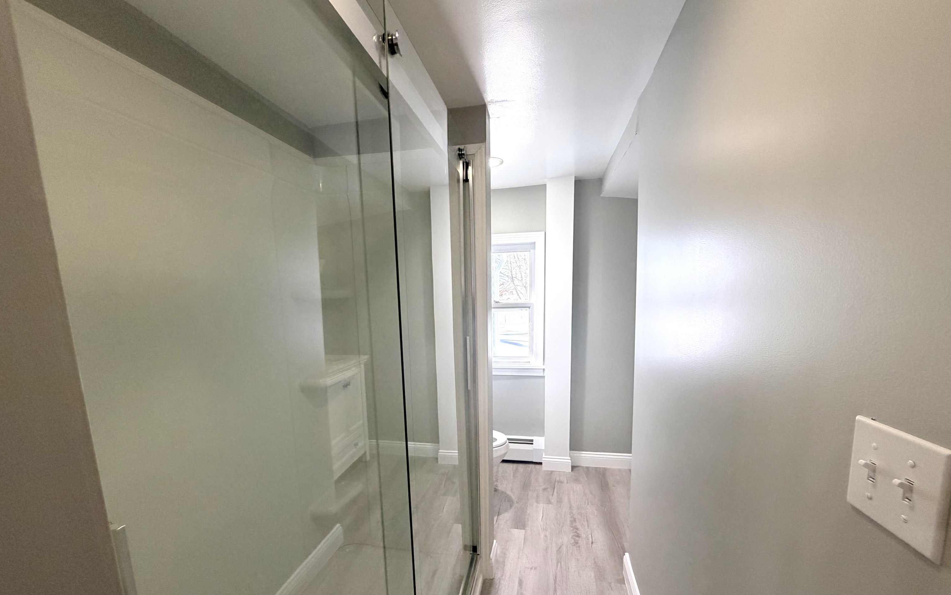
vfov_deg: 74.2
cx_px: 473
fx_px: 389
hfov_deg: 101.5
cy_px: 350
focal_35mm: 15
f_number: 2.2
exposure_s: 1/120
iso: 320
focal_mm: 2.22
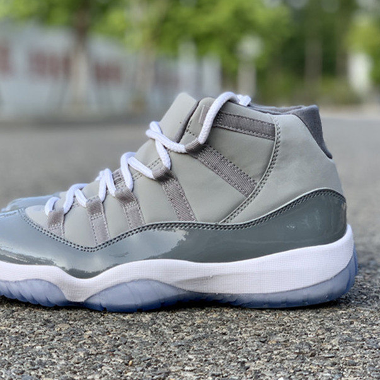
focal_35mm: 62
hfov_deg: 27.7
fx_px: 770
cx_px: 161
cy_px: 192
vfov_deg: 27.7
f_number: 2.4
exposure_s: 1/135
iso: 16
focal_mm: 6
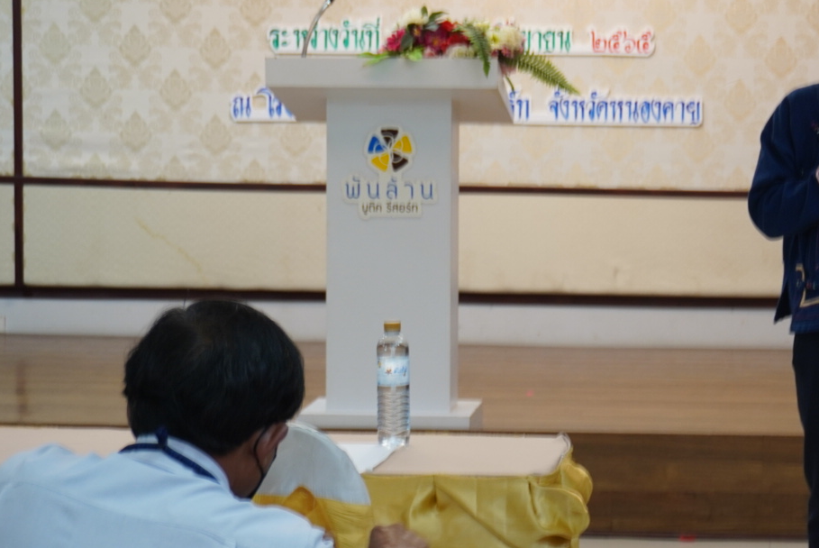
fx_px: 2186
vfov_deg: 14.3
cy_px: 207
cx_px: 703
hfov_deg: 20.9
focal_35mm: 96
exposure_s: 1/10
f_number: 5.6
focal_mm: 36
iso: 400
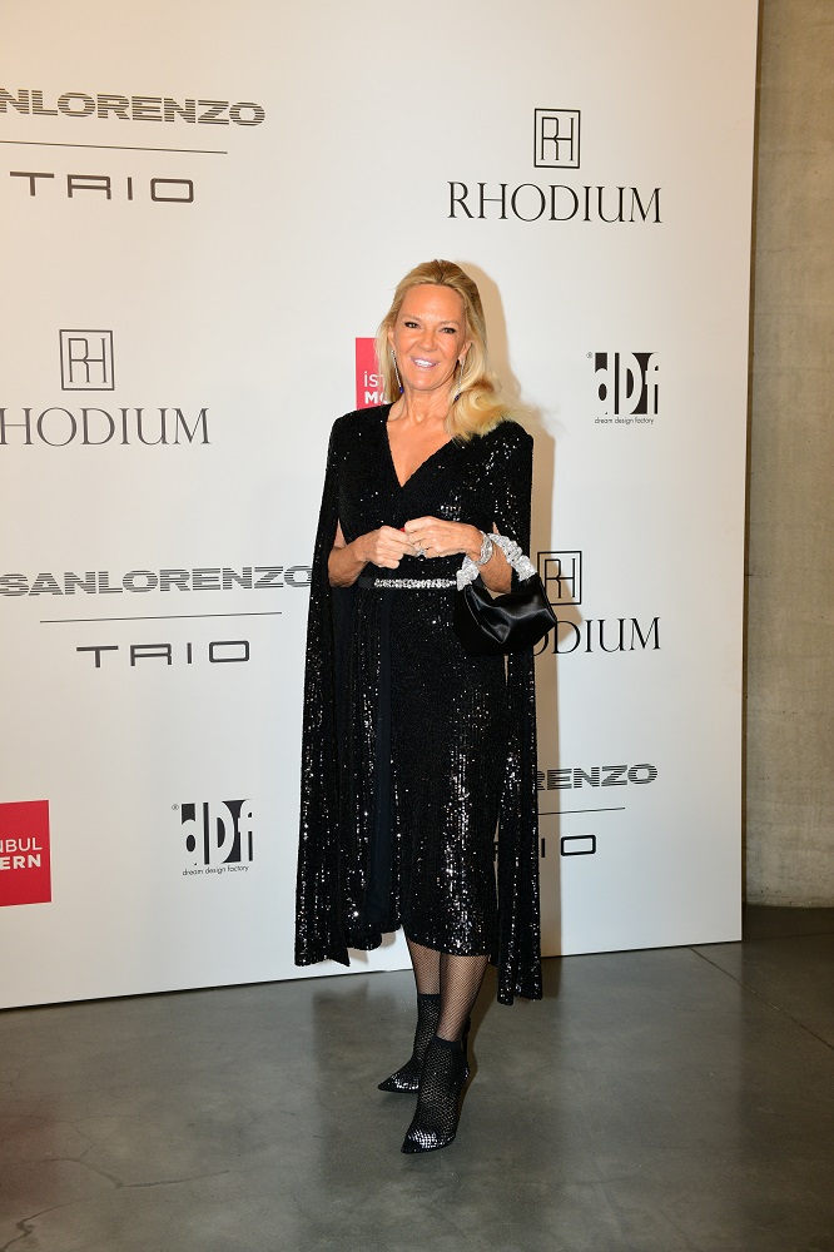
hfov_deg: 30.5
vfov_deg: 44.5
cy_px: 626
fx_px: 1530
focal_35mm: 44
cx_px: 417
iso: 640
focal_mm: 44
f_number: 5
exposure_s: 1/250
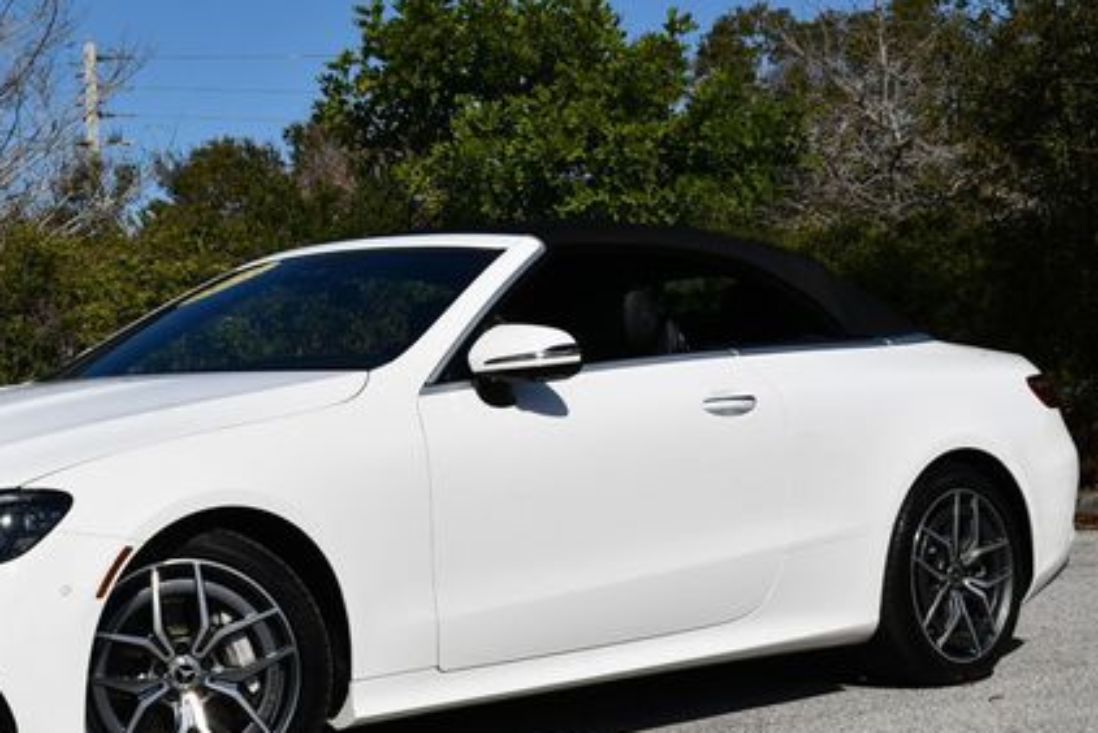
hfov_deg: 23.7
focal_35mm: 85
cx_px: 325
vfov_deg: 16.1
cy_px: 369
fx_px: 2594
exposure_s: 1/400
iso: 100
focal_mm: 28
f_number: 10
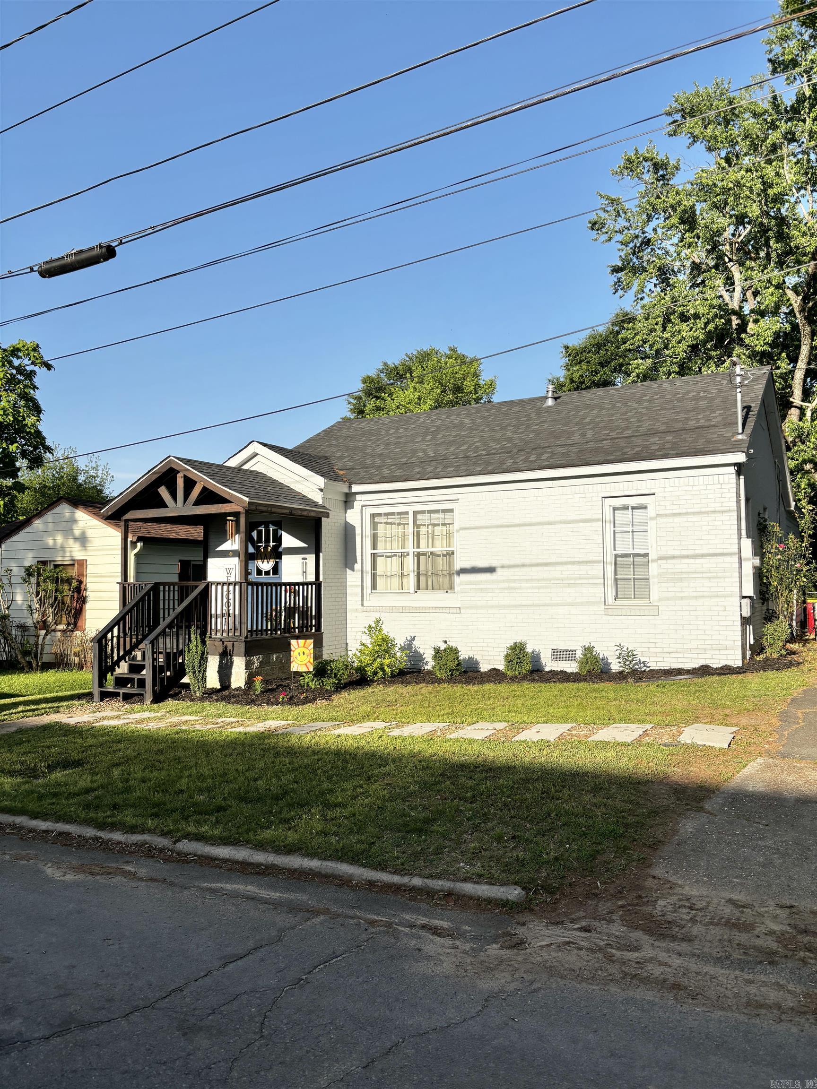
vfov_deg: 67.3
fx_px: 818
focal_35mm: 26
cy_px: 544
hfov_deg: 53.1
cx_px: 408
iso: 50
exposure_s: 1/3021
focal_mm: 5.96
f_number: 1.6
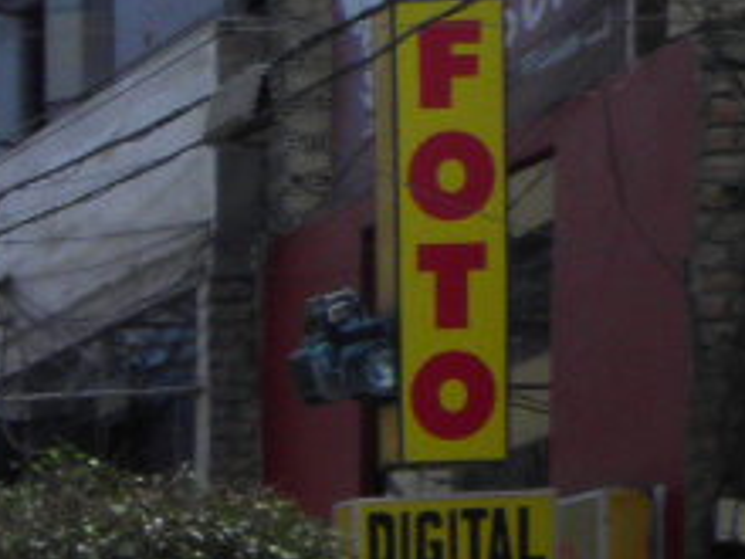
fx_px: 3508
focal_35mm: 163
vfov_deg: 8.1
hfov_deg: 9.7
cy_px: 1511
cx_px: -1402
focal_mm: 4.9
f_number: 5.7
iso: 50
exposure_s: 1/160
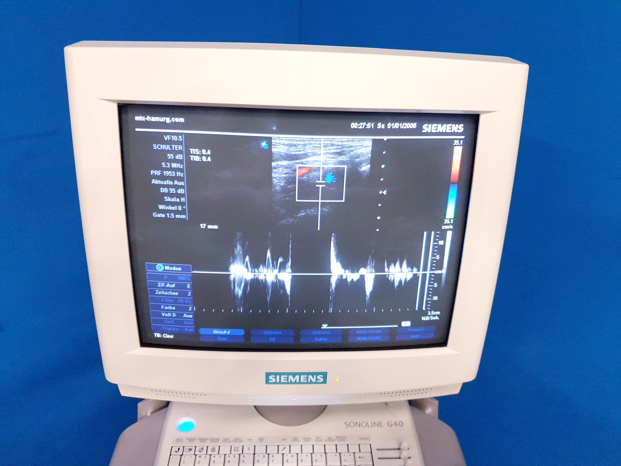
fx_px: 466
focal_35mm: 26
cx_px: 310
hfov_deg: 67.3
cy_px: 233
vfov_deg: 53.1
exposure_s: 1/33
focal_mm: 4.3
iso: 320
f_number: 1.5
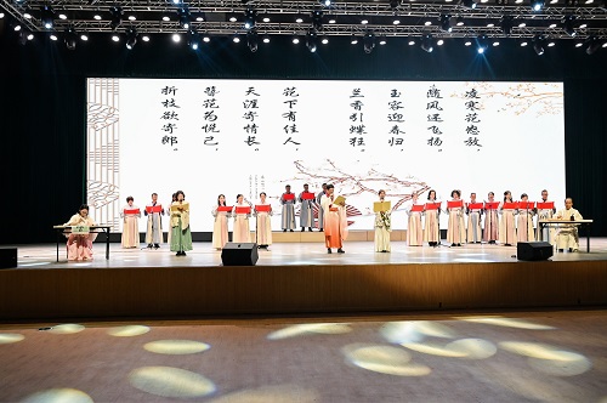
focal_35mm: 32
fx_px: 539
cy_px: 202
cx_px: 304
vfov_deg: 41.0
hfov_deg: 58.8
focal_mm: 32
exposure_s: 1/200
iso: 2000
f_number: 5.6
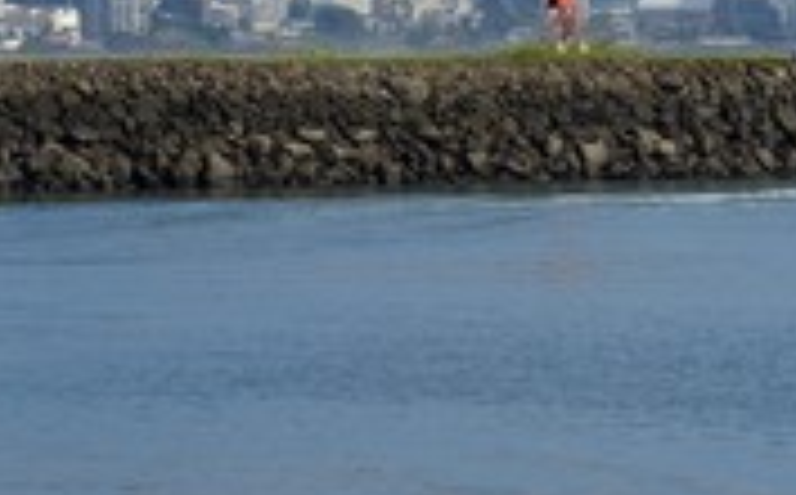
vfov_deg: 2.7
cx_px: 612
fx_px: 10505
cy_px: -86
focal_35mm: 485
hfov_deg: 4.3
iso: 200
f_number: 14
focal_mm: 200
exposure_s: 1/250
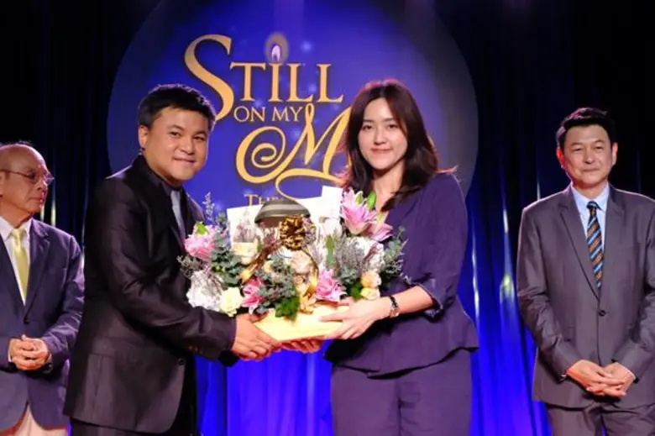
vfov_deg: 21.5
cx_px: 328
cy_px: 218
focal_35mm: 63
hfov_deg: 31.9
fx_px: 1145
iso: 12800
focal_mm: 41.8
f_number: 5.6
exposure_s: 1/250
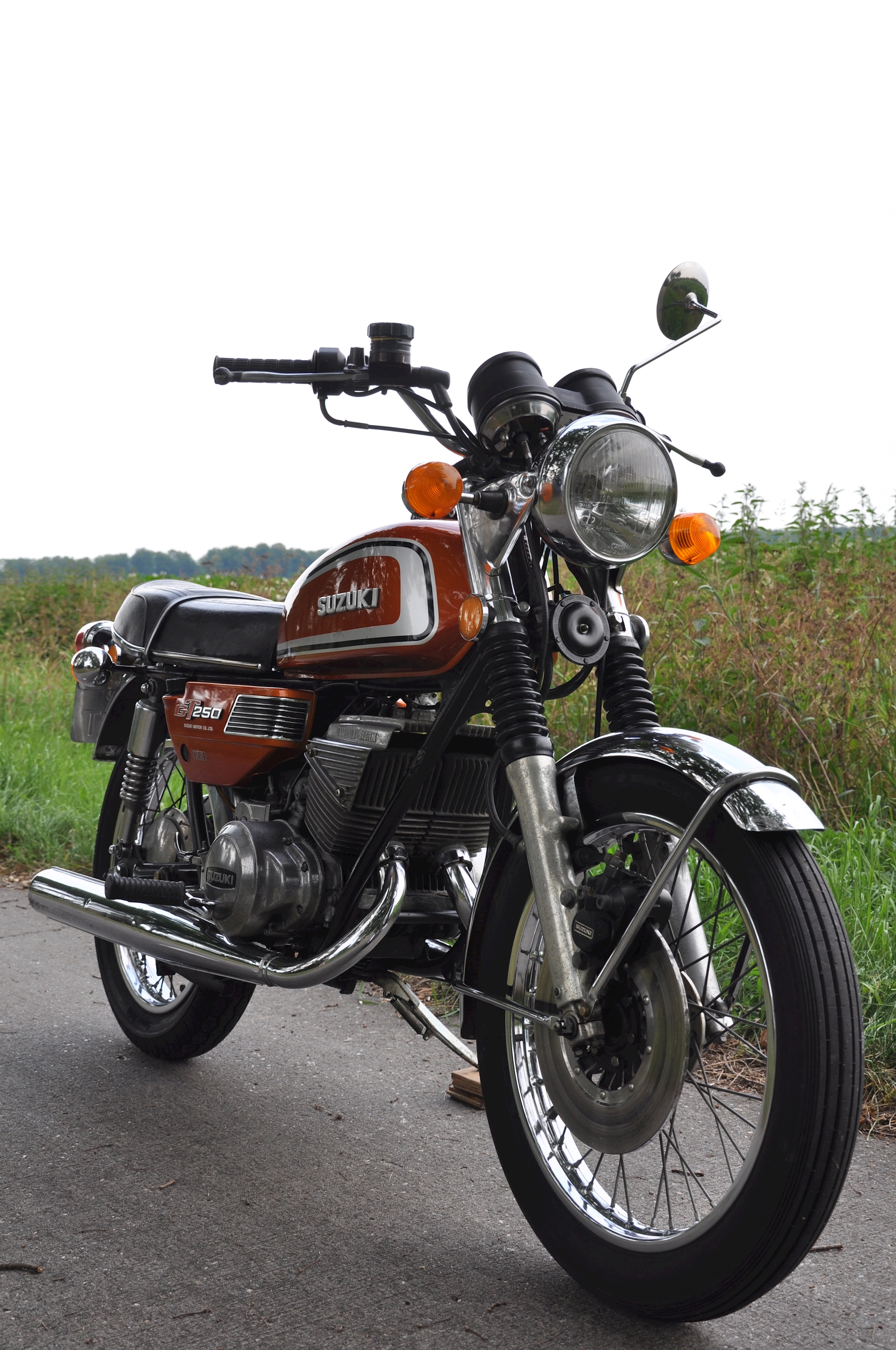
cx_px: 448
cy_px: 675
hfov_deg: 29.8
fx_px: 1684
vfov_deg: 43.7
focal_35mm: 45
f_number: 7.1
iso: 200
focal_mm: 30
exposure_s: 1/200
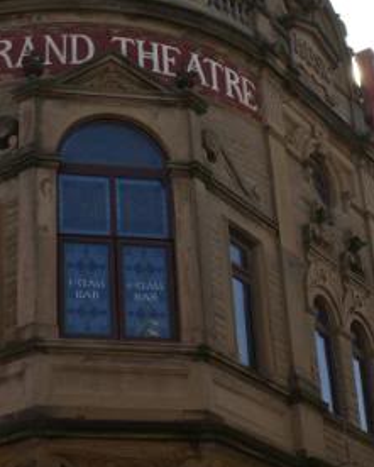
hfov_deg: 17.1
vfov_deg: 21.2
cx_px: 181
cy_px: 176
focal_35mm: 90
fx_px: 1245
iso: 100
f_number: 8
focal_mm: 22
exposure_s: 1/160
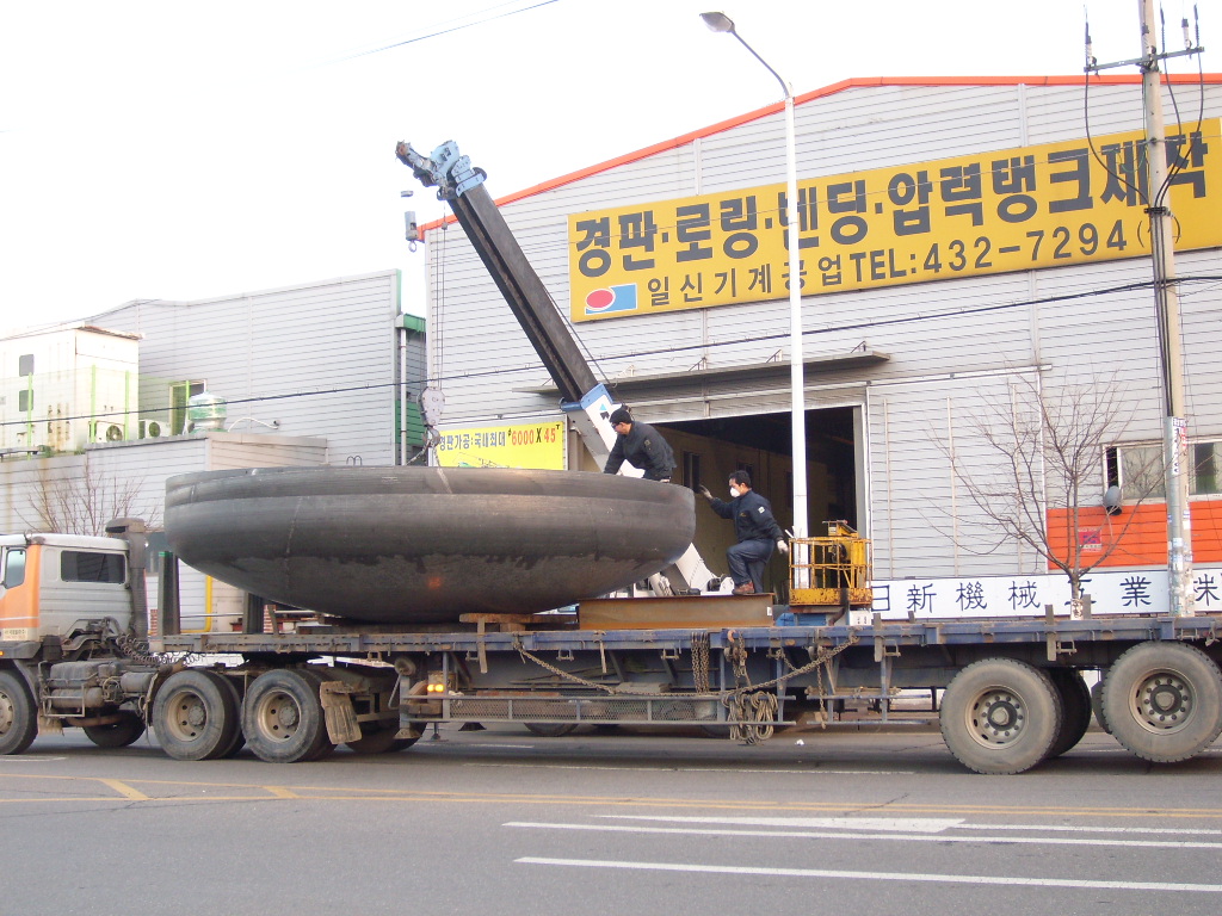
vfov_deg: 32.9
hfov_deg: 42.9
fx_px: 1553
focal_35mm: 44
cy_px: 458
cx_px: 611
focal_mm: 7.43
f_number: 3.1
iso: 50
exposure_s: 1/49
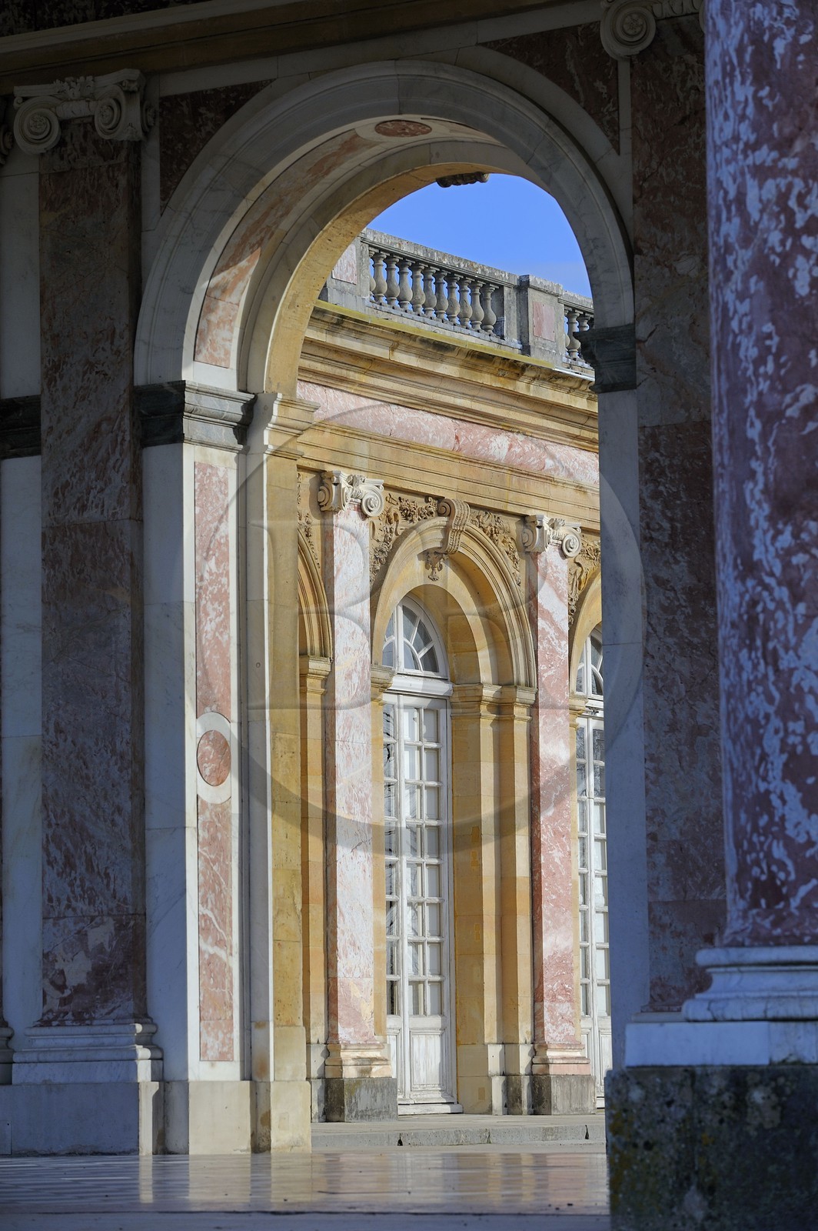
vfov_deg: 17.1
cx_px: 409
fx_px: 4097
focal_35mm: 120
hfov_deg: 11.4
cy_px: 616
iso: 200
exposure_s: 1/320
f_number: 9
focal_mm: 120
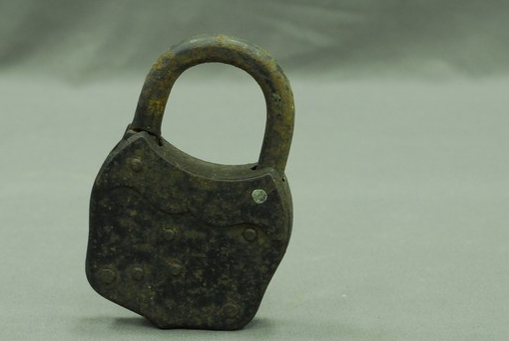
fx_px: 1599
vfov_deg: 12.1
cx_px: 215
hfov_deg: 18.1
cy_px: 202
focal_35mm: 113
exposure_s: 1/8
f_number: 10
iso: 1000
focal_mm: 60
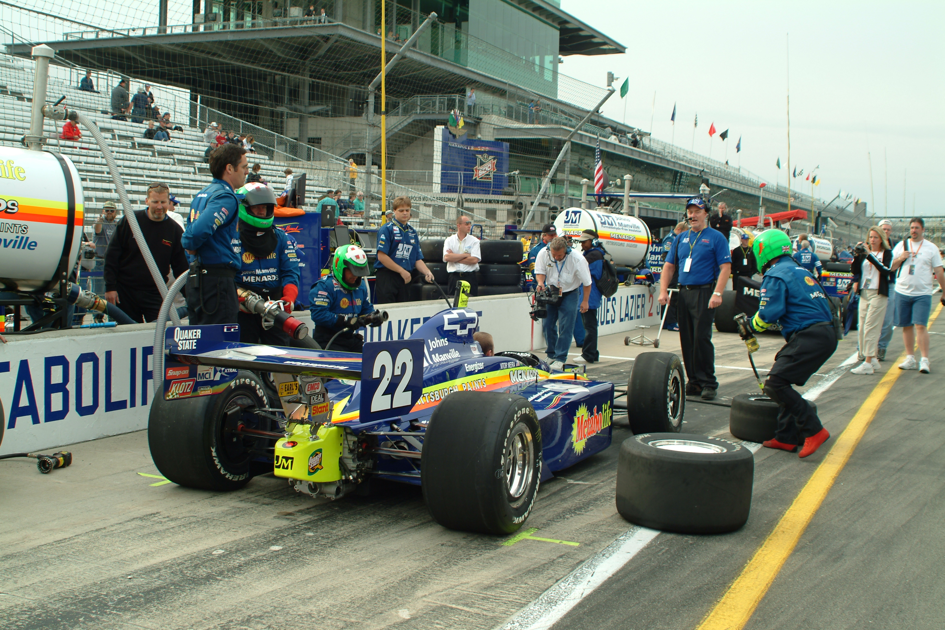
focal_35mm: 42
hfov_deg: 46.4
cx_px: 472
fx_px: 1102
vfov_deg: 31.9
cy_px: 315
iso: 100
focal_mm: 28
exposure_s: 1/125
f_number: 5.6
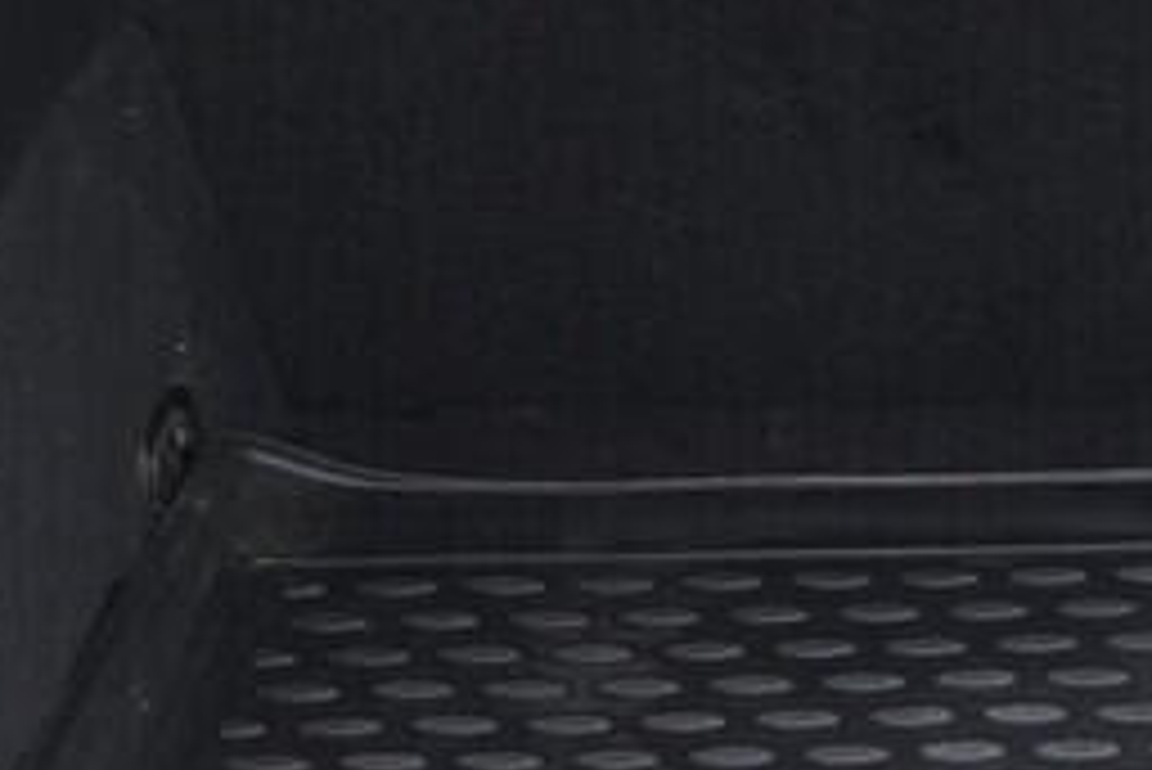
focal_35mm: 144
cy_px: 453
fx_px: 4610
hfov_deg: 13.5
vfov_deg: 9.5
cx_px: 1696
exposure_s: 1/40
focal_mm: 24
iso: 800
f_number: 2.8
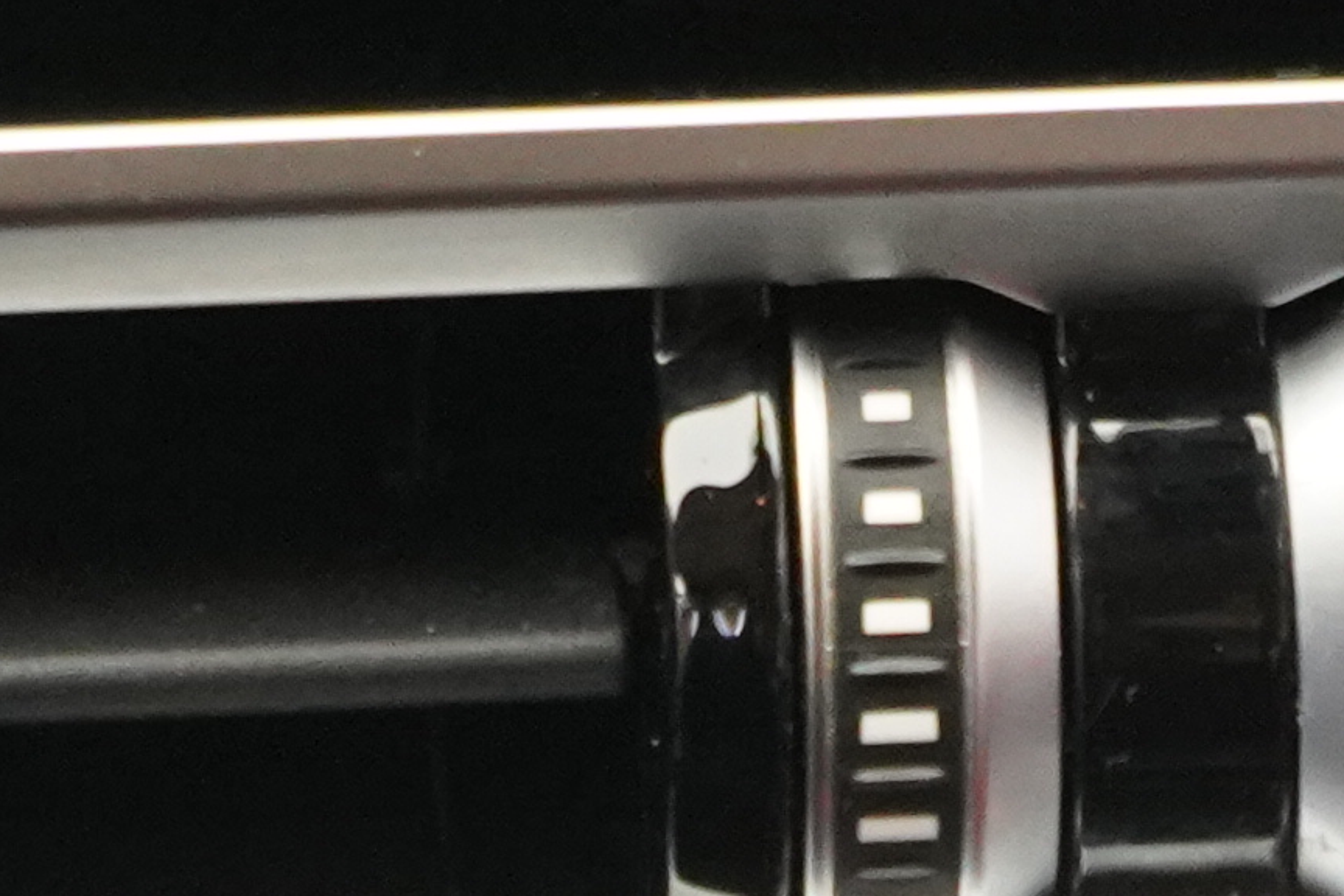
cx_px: 1080
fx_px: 9071
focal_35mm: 243
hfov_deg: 8.5
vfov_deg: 5.4
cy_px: -1720
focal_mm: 35
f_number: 7.1
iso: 5000
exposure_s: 1/200
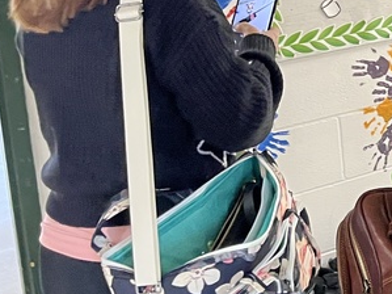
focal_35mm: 89
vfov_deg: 16.1
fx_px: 1007
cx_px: 611
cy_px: -22
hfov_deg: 19.0
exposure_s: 1/60
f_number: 1.6
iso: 200
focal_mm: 5.1
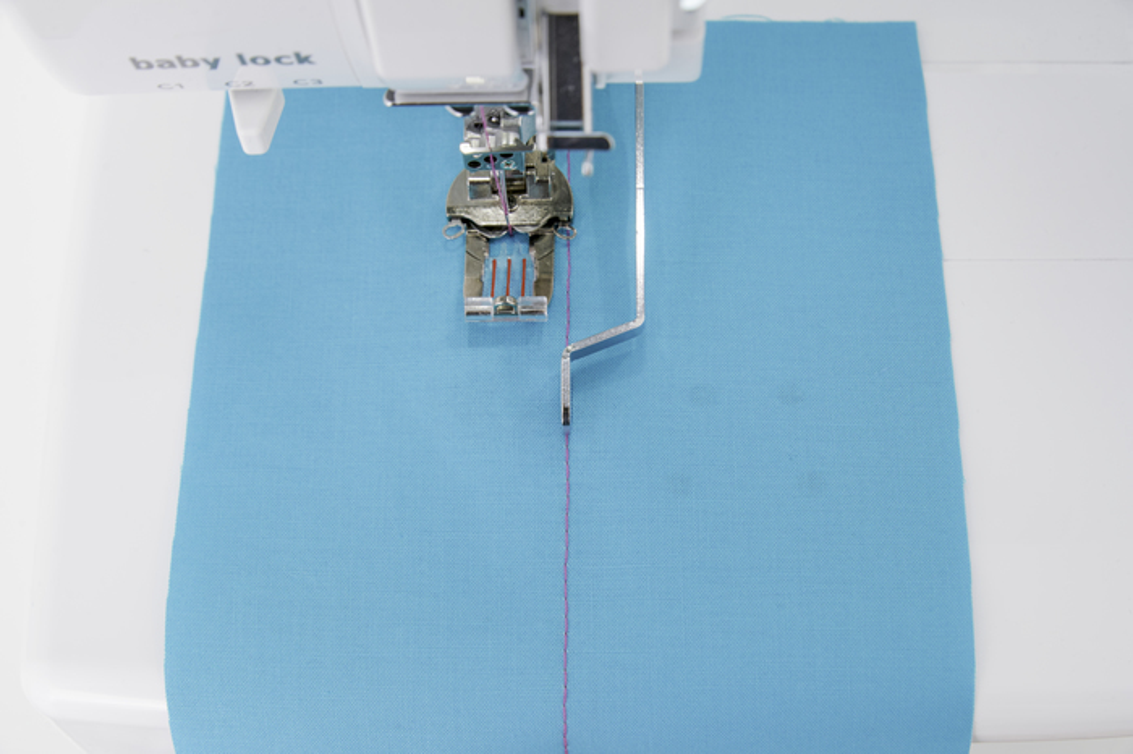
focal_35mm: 66
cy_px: 377
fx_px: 2076
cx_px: 566
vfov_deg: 20.6
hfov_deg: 30.5
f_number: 10
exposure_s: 1/160
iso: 250
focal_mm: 66
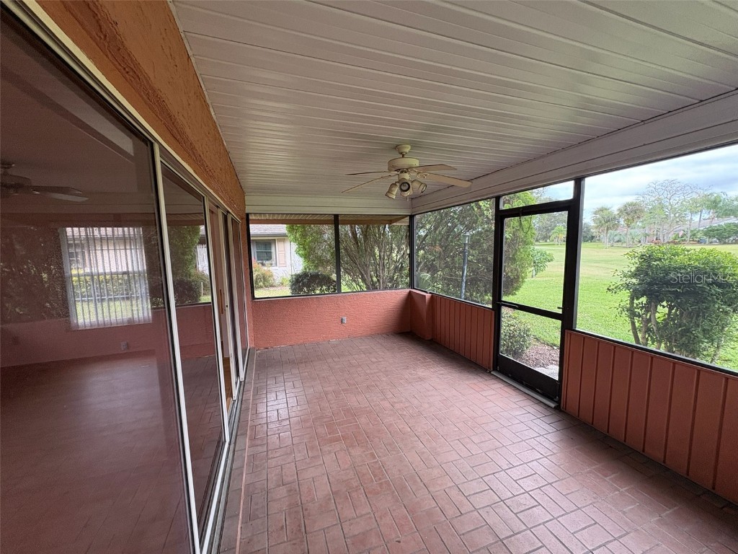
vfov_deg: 85.7
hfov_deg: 102.1
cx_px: 369
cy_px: 277
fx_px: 298
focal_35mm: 14
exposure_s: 1/99
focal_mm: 2.22
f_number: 2.2
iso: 200
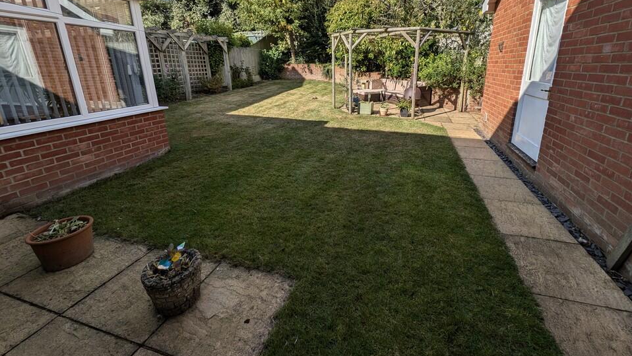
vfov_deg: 72.8
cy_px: 128
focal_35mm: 14
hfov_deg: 106.7
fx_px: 235
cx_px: 337
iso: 39
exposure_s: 1/2058
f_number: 1.95
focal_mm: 2.23
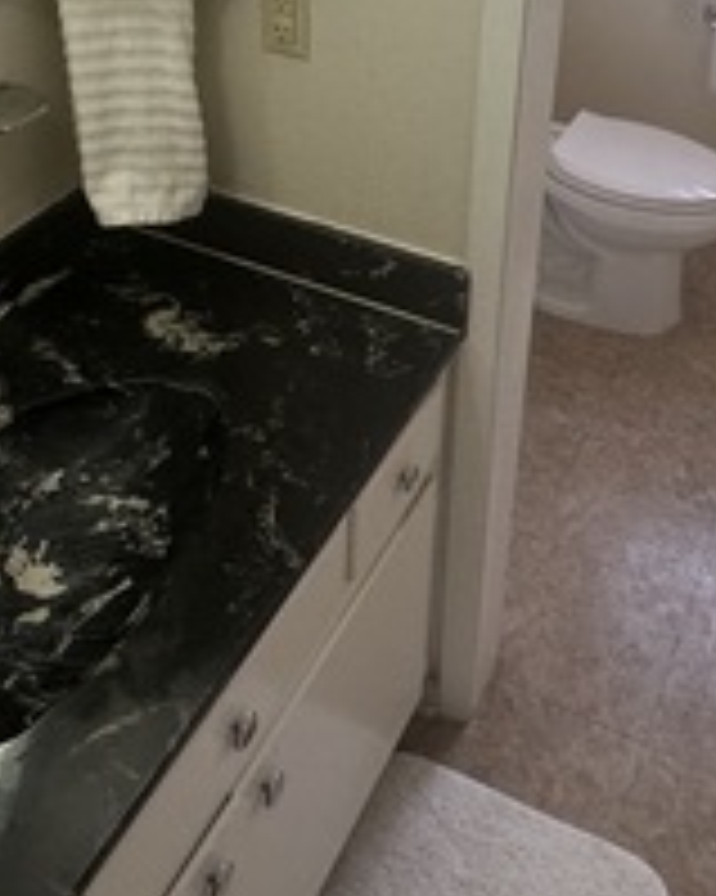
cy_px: -5
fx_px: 1166
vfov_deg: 37.5
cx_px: 500
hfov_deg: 33.7
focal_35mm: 44
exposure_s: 1/120
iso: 160
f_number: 2.2
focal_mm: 2.22
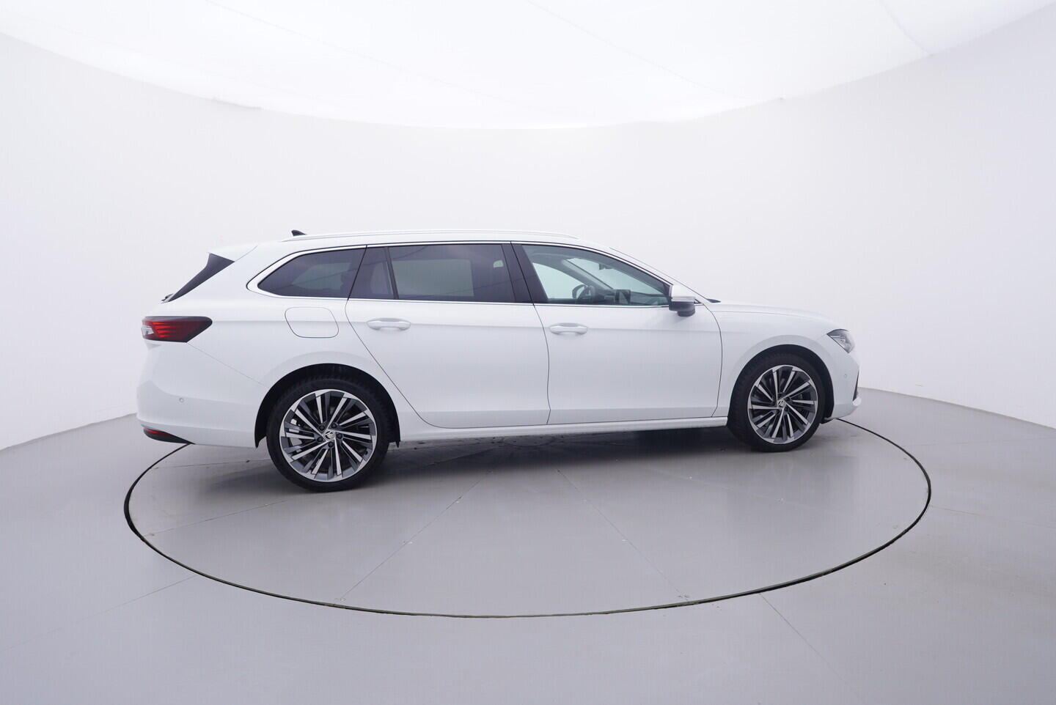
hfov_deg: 77.3
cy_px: 352
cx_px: 528
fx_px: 660
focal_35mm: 22
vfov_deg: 56.2
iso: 200
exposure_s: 1/80
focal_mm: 15
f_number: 5
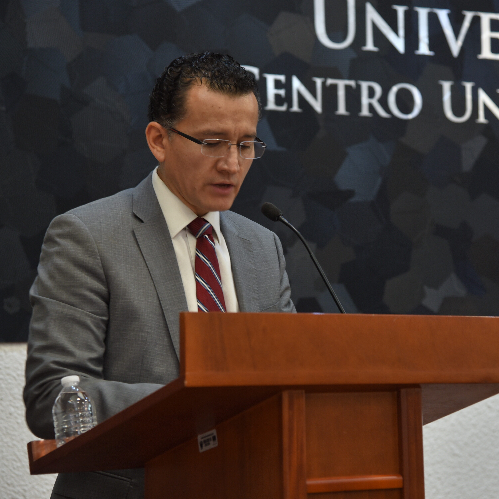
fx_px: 1778
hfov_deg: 16.0
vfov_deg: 16.0
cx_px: 288
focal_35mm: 109
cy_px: 249
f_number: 4.5
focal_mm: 85
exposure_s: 1/15
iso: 500
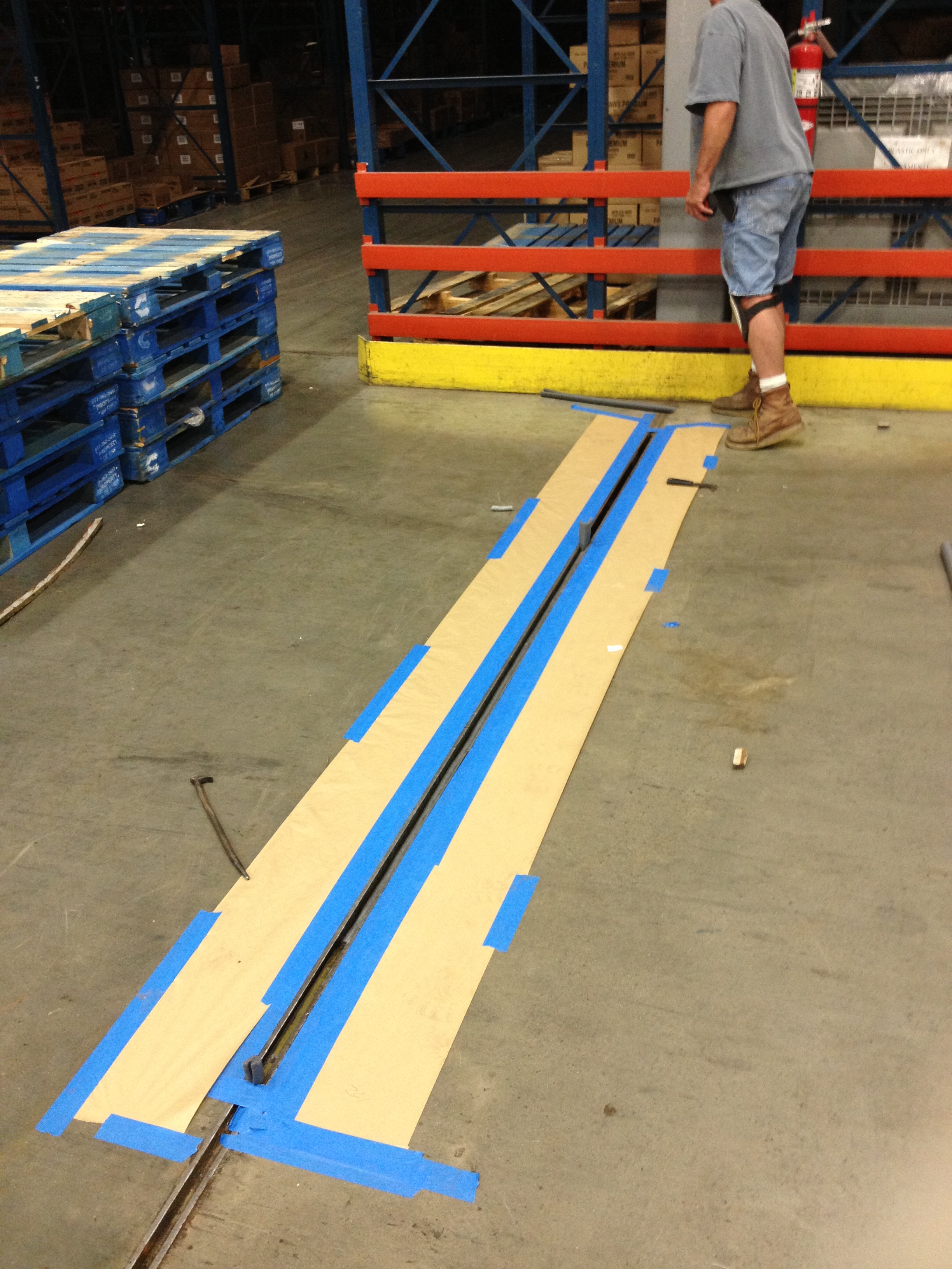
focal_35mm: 35
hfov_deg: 40.7
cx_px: 476
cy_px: 634
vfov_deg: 52.6
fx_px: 1283
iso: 160
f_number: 2.4
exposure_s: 1/20
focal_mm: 4.28
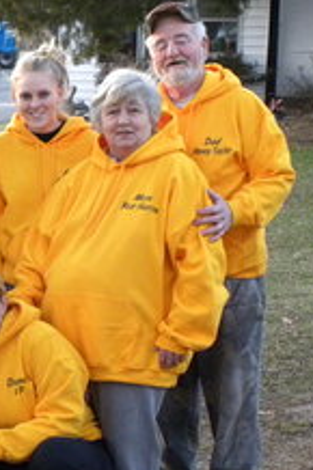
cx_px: -64
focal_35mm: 123
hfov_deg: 10.9
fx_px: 1607
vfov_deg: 16.7
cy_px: 277
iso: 400
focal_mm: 11.8
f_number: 3.5
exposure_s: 1/50.4
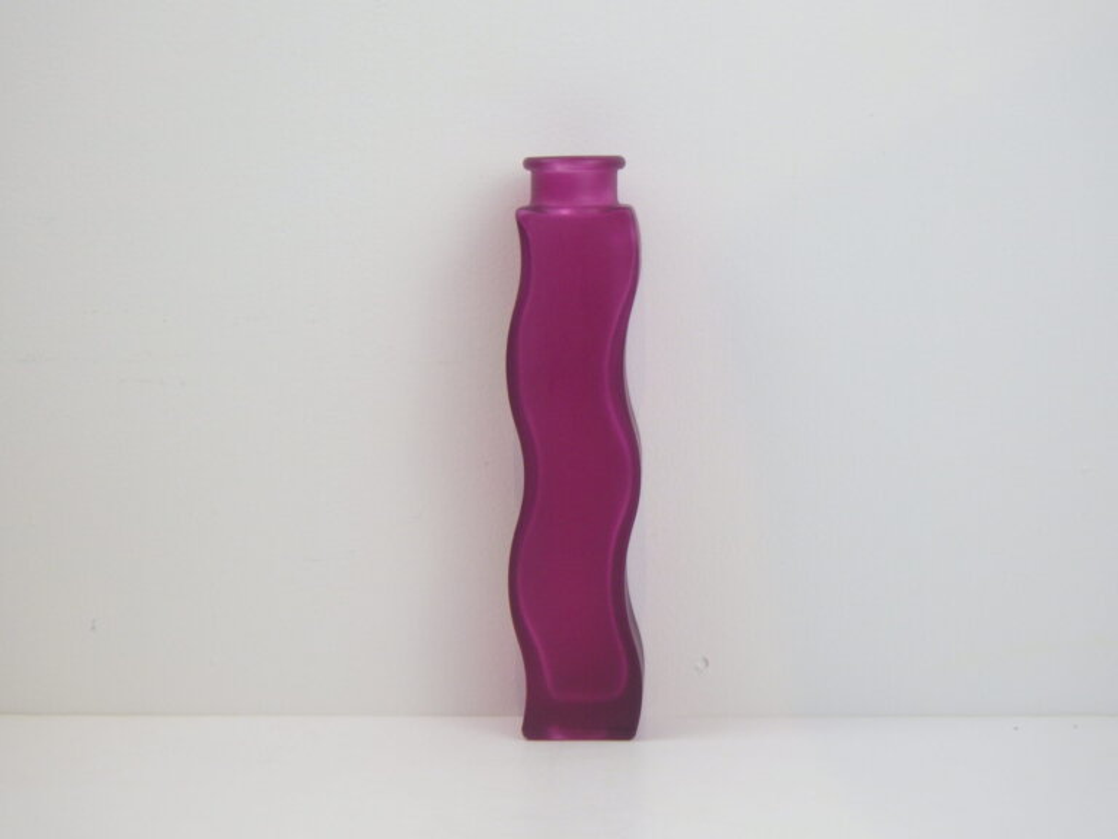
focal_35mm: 77
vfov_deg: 19.1
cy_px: 420
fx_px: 2487
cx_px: 559
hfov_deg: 25.3
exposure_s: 1/40
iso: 125
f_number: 4.8
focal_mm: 13.7
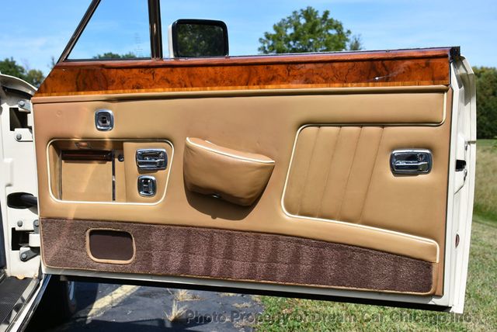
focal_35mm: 48
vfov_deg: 28.1
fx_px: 663
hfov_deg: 41.1
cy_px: 166
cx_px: 248
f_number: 8
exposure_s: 1/500
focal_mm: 32
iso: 180
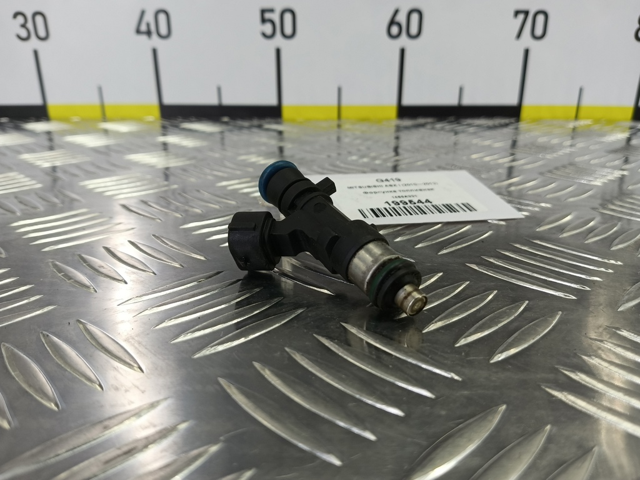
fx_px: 425
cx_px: 320
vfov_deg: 58.9
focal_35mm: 23
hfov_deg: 73.9
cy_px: 240
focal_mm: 4.11
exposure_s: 1/50
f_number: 1.6
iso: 99
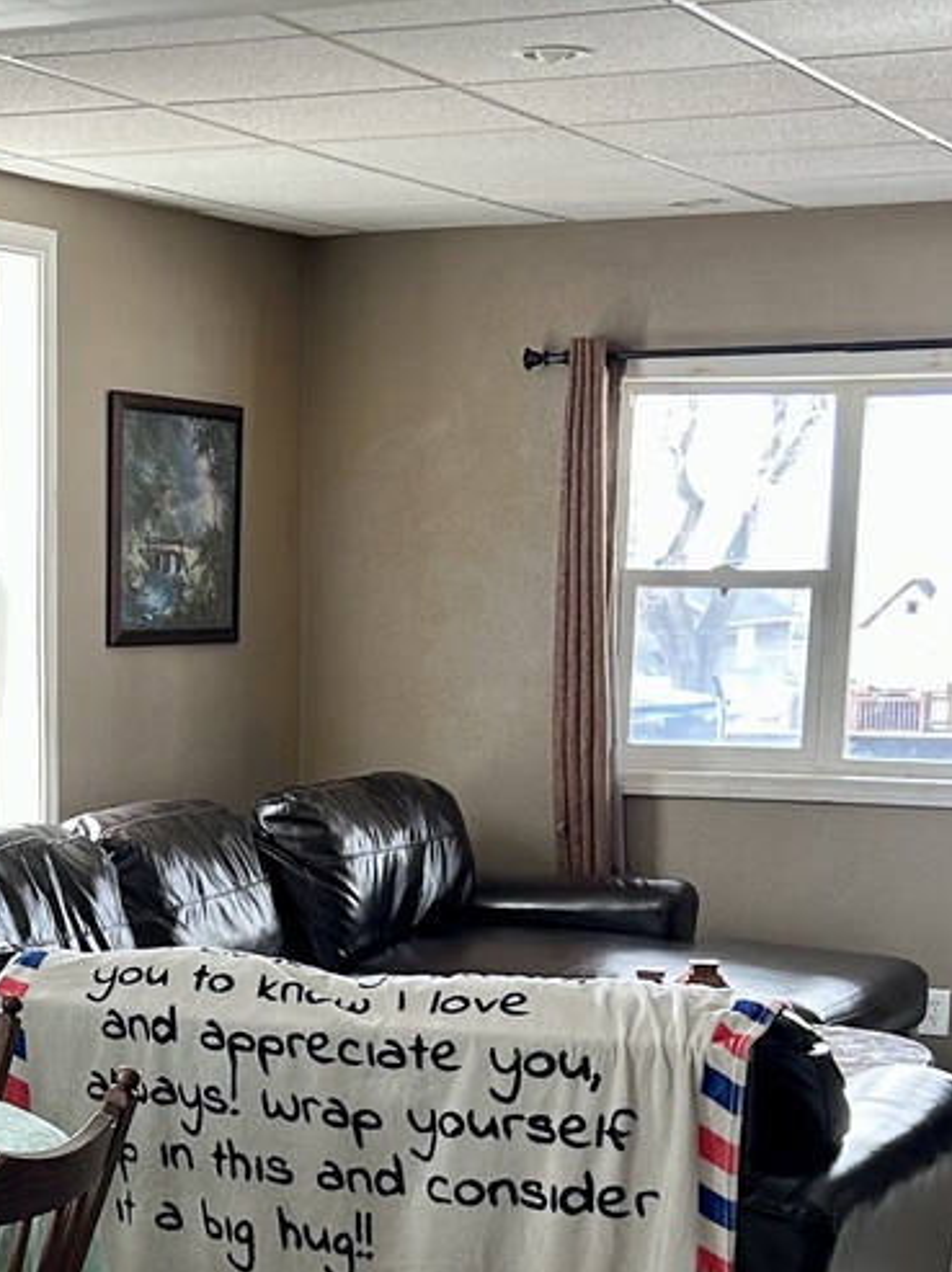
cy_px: 1078
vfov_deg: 25.1
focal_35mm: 76
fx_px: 2790
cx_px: 8
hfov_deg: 18.9
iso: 100
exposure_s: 1/121
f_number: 1.5
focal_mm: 5.7
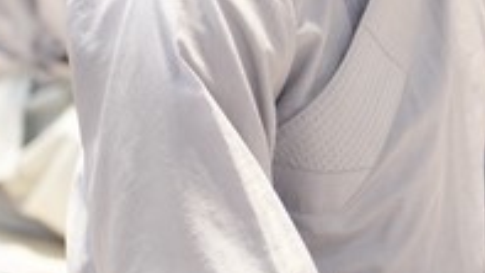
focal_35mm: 381
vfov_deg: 3.2
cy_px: -63
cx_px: 571
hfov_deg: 5.6
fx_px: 4902
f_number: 2.8
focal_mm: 110
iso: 2000
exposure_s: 1/100
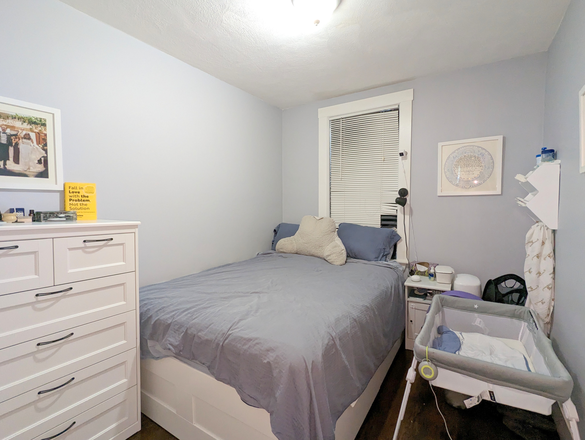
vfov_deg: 78.2
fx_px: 271
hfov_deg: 94.4
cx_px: 292
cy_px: 220
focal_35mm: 16
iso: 423
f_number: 2.2
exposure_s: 1/37.4
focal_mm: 2.35
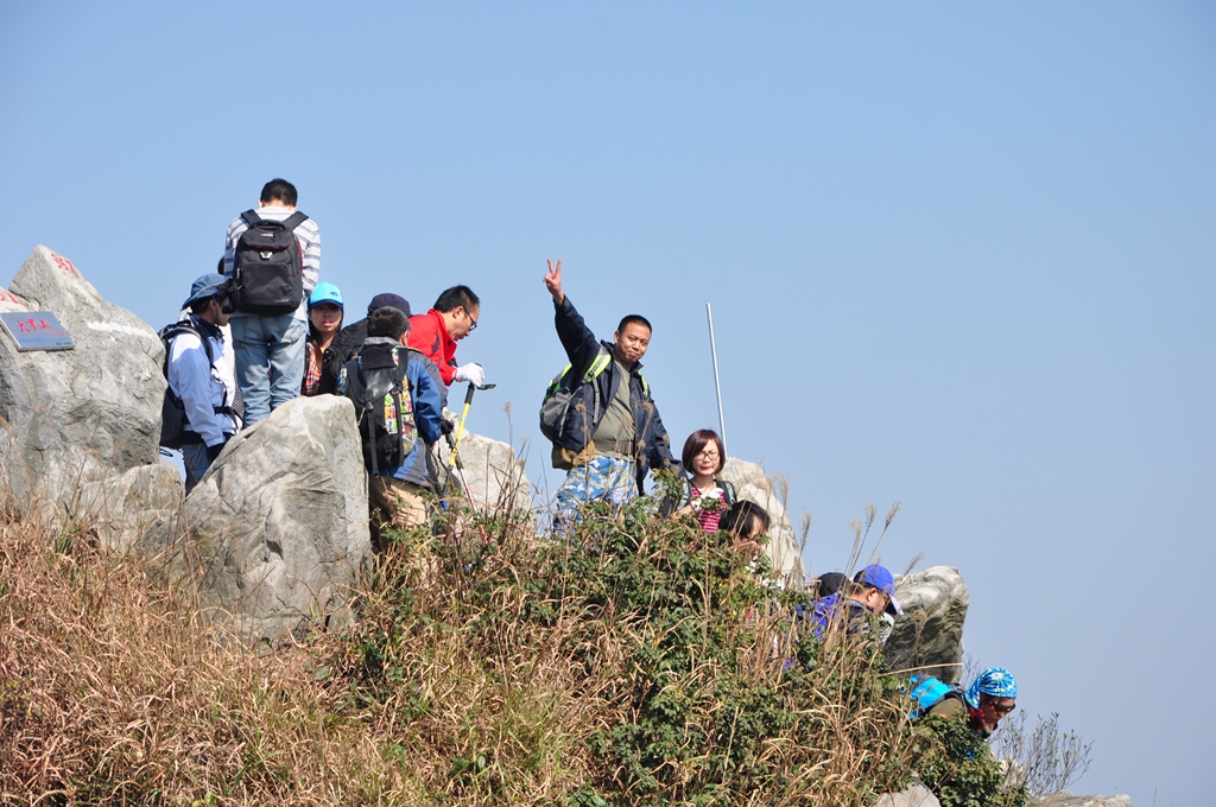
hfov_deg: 13.1
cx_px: 608
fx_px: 5313
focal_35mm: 158
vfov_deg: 8.7
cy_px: 404
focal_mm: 105
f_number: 10
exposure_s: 1/250
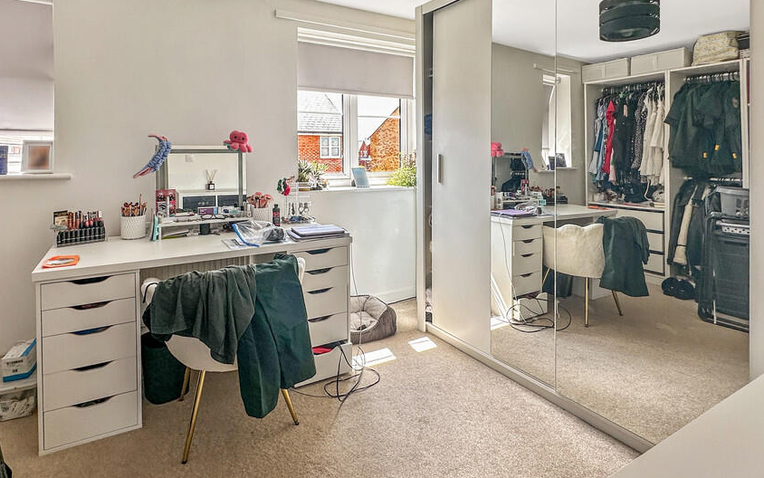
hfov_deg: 90.7
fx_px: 375
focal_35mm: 18
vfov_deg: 65.0
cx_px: 336
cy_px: 251
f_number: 2.2
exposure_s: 1/100
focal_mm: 2.22
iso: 50
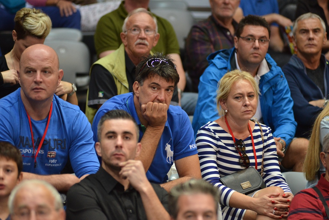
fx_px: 1829
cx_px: 164
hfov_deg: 10.3
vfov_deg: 6.9
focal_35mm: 200
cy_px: 110
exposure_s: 1/320
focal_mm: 200
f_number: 3.5
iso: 2500
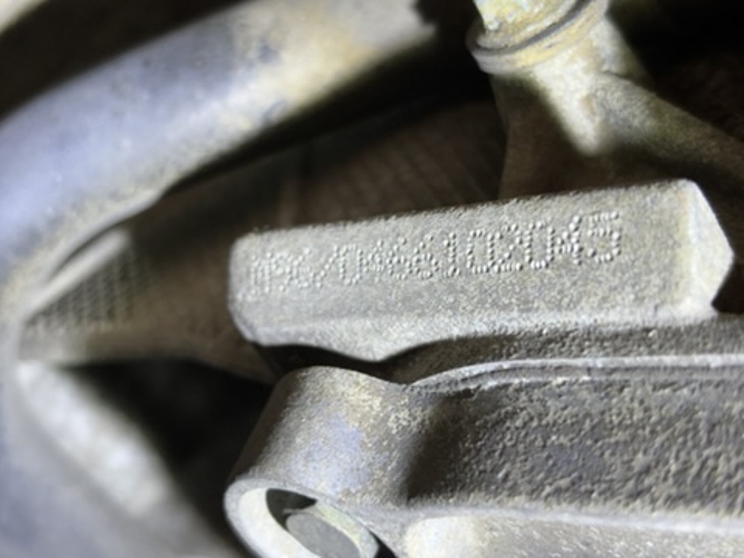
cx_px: 372
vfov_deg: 28.0
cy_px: 279
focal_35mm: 52
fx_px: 1118
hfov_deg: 36.8
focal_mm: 5.96
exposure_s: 1/61
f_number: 1.6
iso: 32
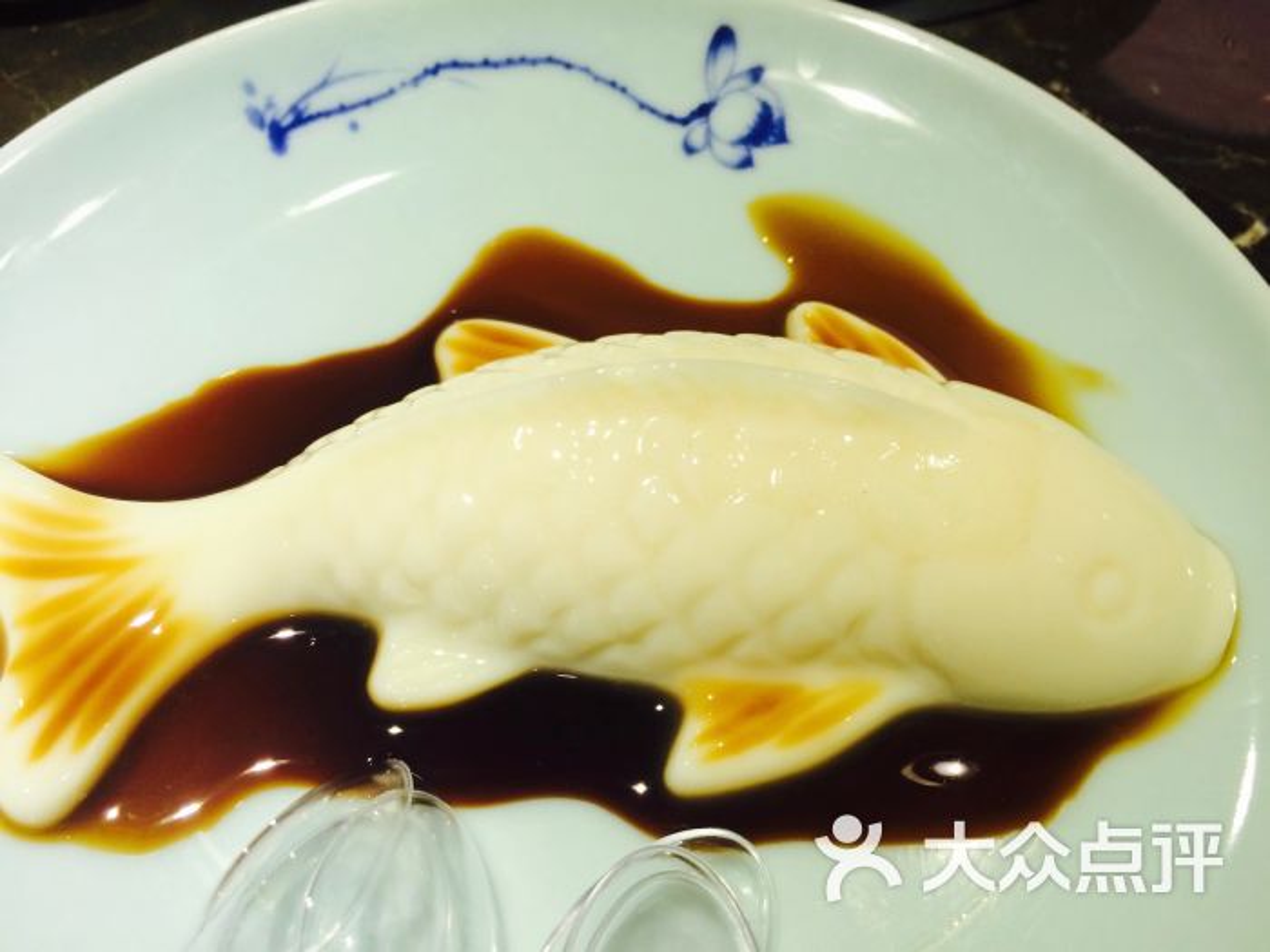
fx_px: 1064
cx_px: 635
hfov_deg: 61.7
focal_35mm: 29
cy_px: 476
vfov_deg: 48.2
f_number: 2.2
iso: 32
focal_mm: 4.15
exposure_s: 1/30
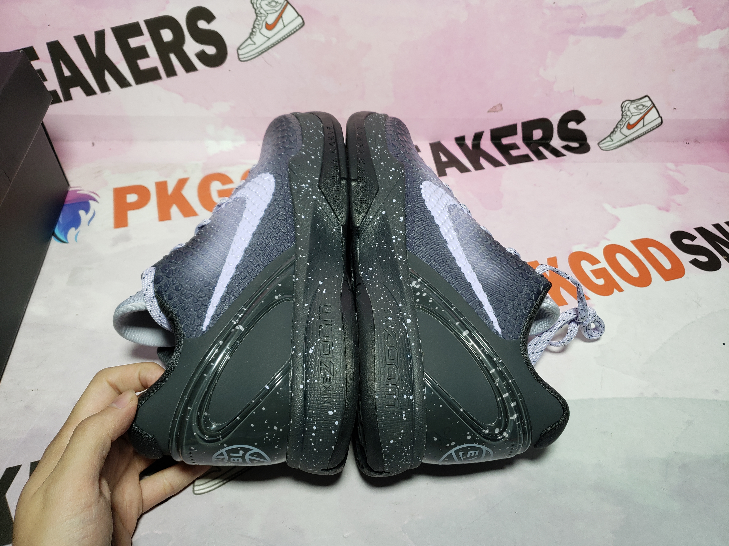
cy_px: 273
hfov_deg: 67.3
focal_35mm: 26
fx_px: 548
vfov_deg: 53.1
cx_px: 364
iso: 50
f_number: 1.5
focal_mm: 4.3
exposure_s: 1/412
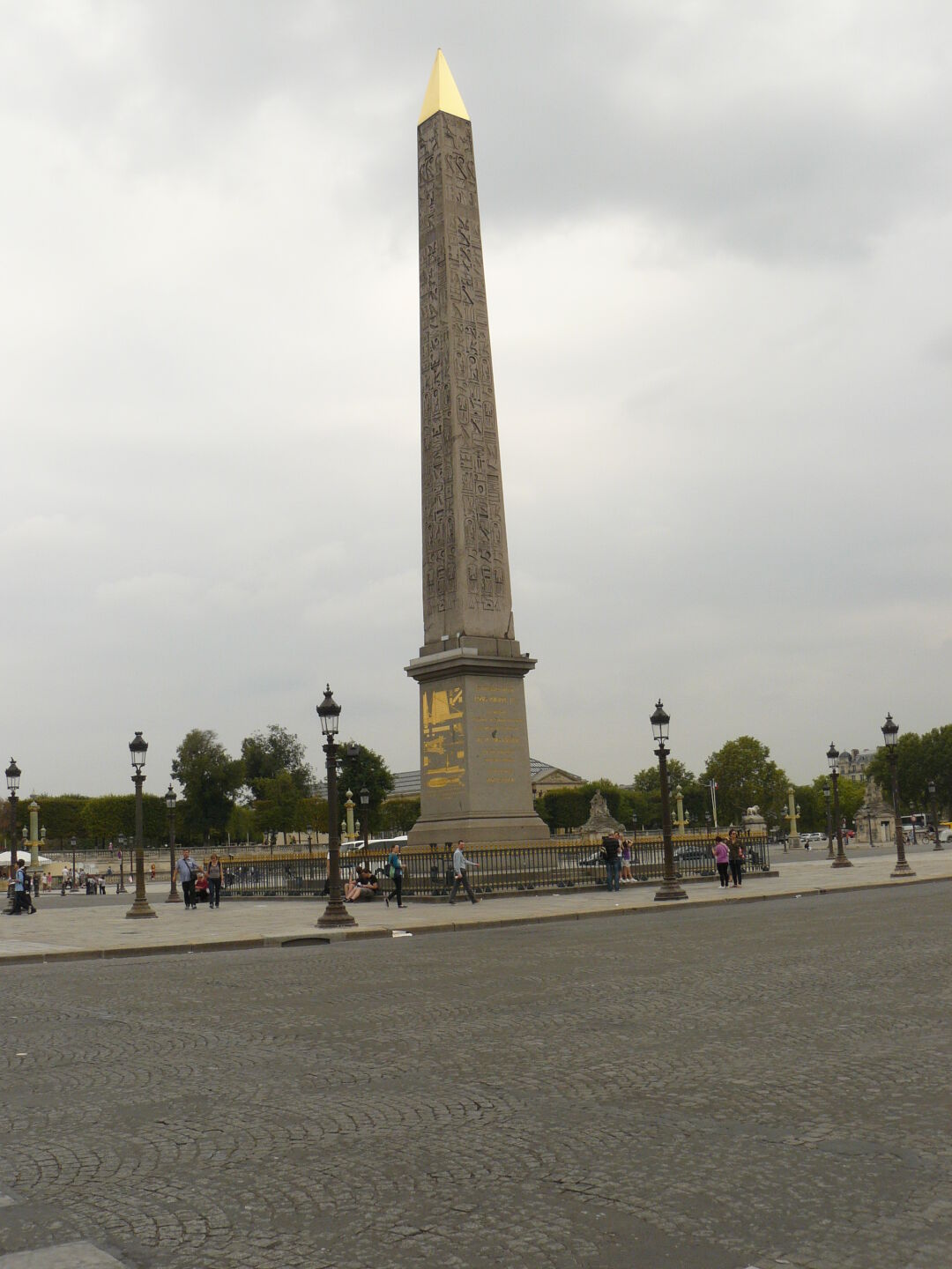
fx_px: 1320
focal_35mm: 36
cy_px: 634
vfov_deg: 51.4
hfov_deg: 39.7
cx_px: 476
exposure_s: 1/250
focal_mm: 6
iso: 100
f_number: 5.6
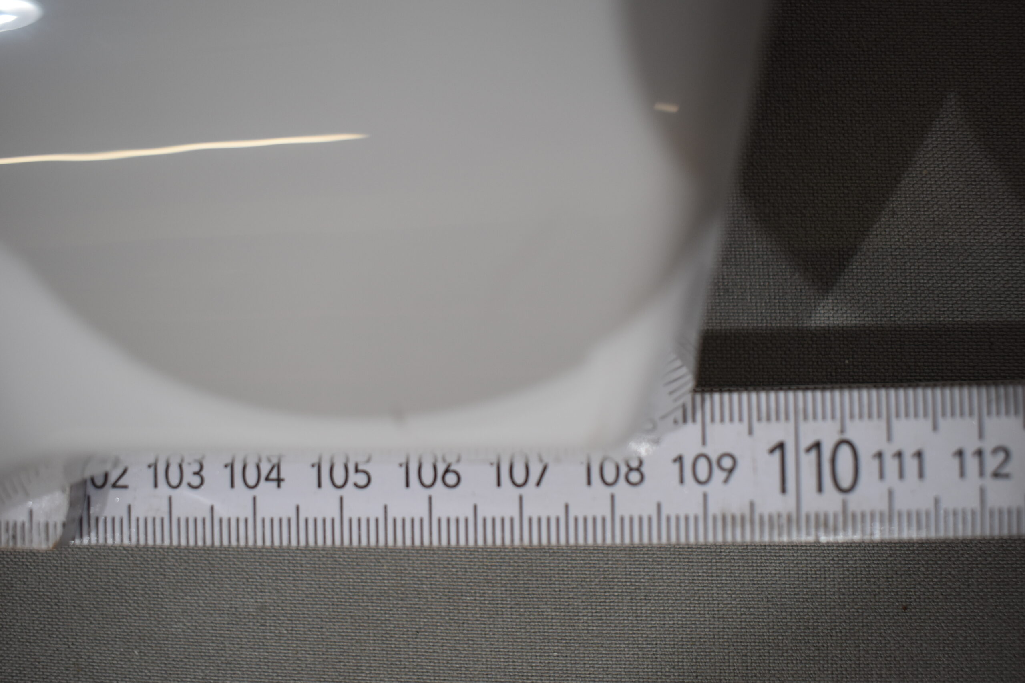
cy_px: 342
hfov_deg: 55.1
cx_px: 512
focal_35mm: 34
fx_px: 982
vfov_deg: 38.4
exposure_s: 1/250
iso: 400
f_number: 4
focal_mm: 23
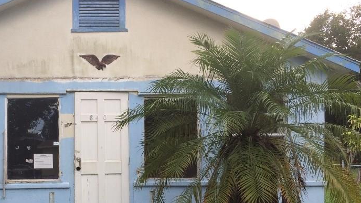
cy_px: 154
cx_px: 108
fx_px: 450
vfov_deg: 25.1
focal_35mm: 47
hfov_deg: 42.8
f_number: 2.2
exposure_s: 1/398
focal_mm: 4.15
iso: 32
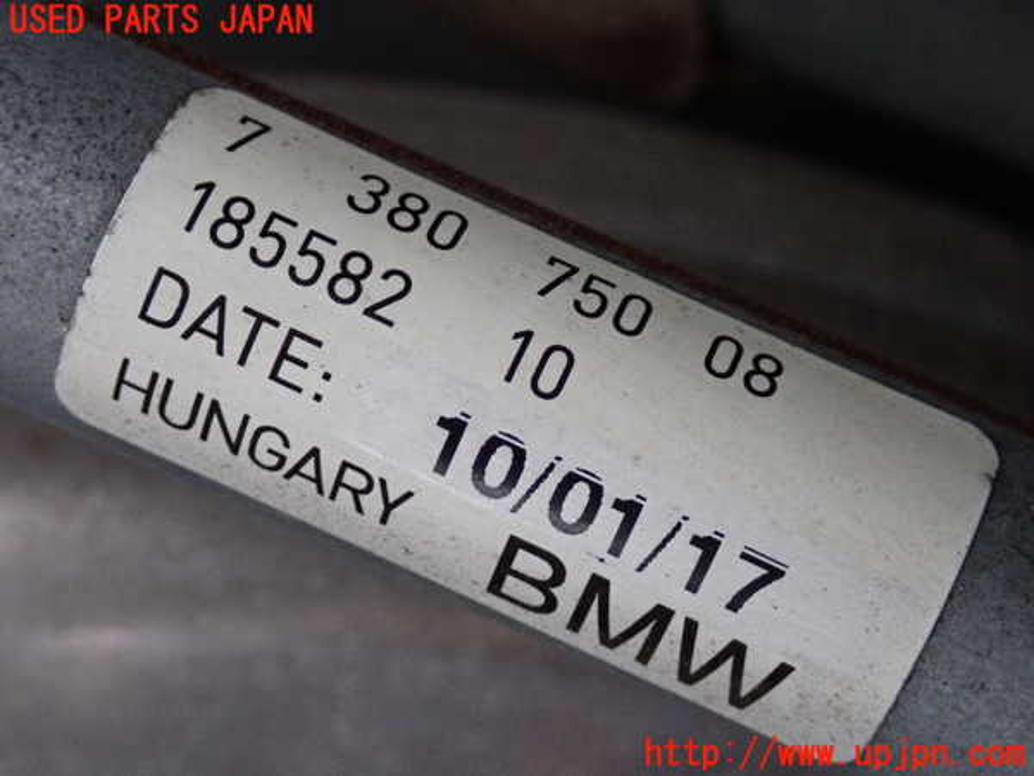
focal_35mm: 71
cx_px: 517
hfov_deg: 27.4
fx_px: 2121
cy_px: 388
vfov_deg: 20.7
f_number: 3.9
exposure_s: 1/125
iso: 1250
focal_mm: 12.73
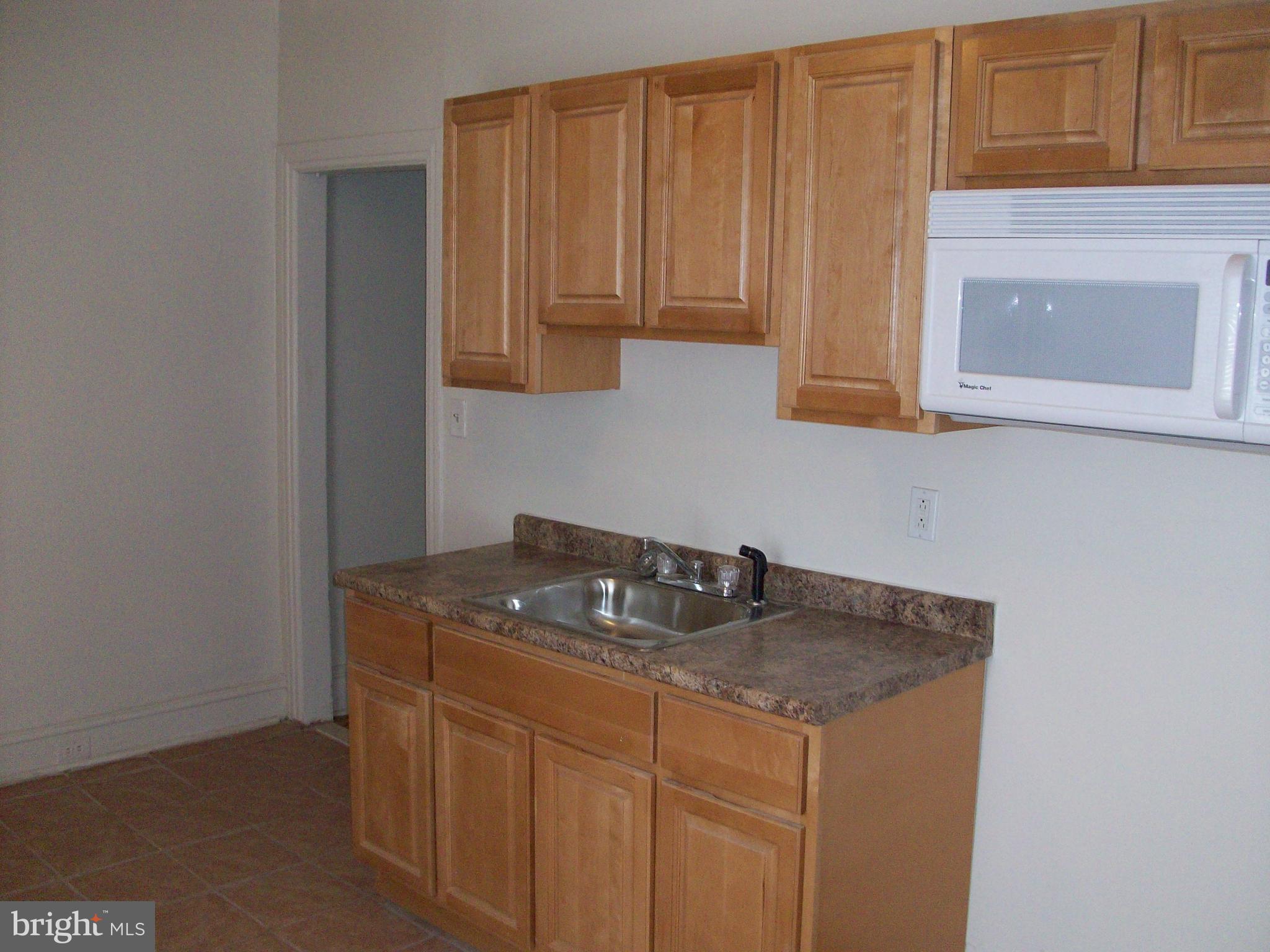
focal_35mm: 34
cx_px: 635
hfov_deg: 54.0
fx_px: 1247
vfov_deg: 41.8
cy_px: 476
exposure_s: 1/60
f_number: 2.8
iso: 160
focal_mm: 5.7
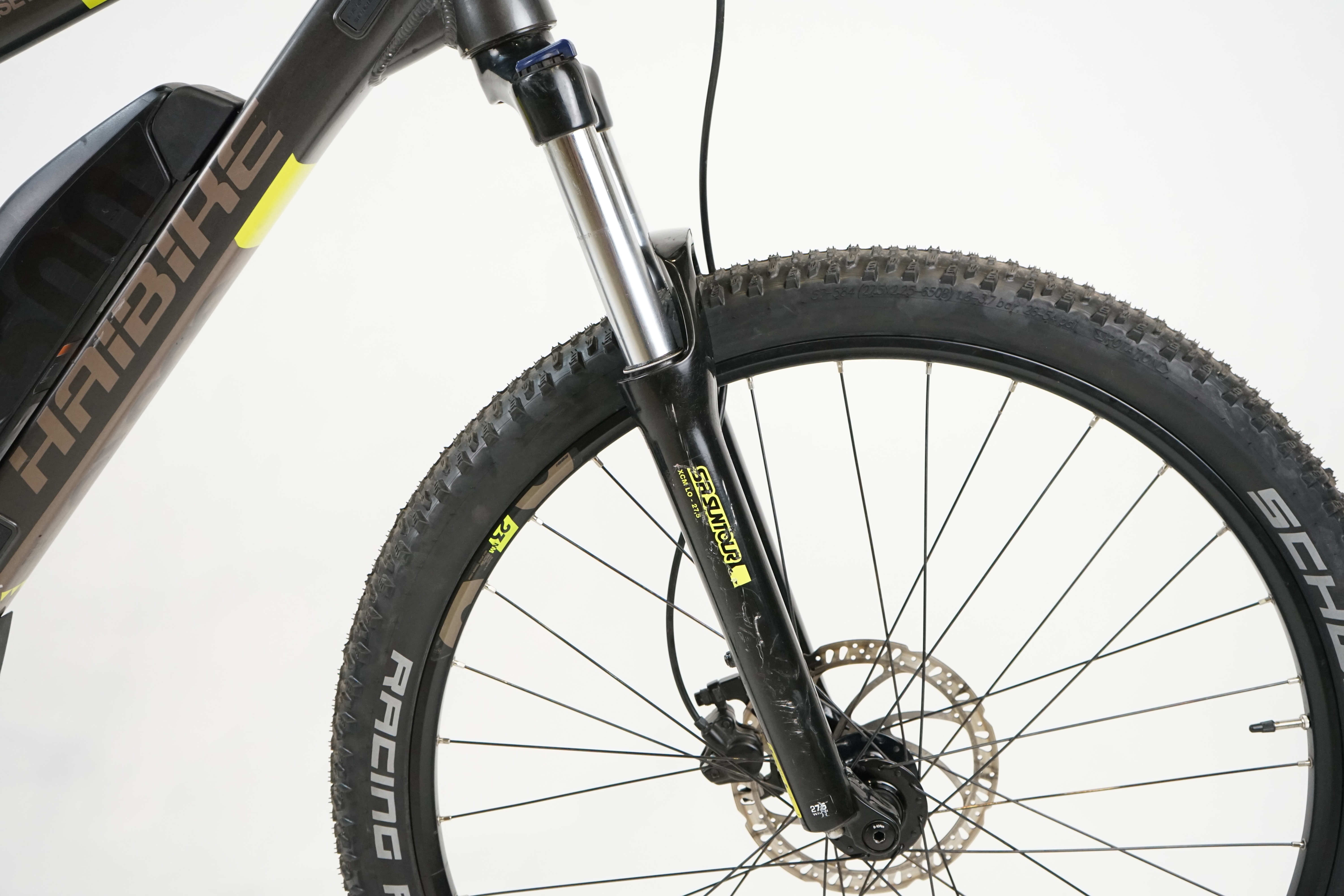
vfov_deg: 31.9
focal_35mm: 42
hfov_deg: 46.4
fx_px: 1568
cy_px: 448
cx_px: 672
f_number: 5.6
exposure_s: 1/200
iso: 2500
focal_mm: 42
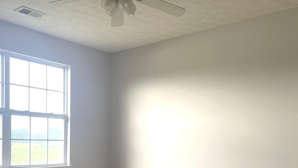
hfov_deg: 51.6
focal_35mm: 39
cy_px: 145
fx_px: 308
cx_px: 143
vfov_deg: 29.4
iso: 64
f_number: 1.6
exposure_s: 1/120
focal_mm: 5.1
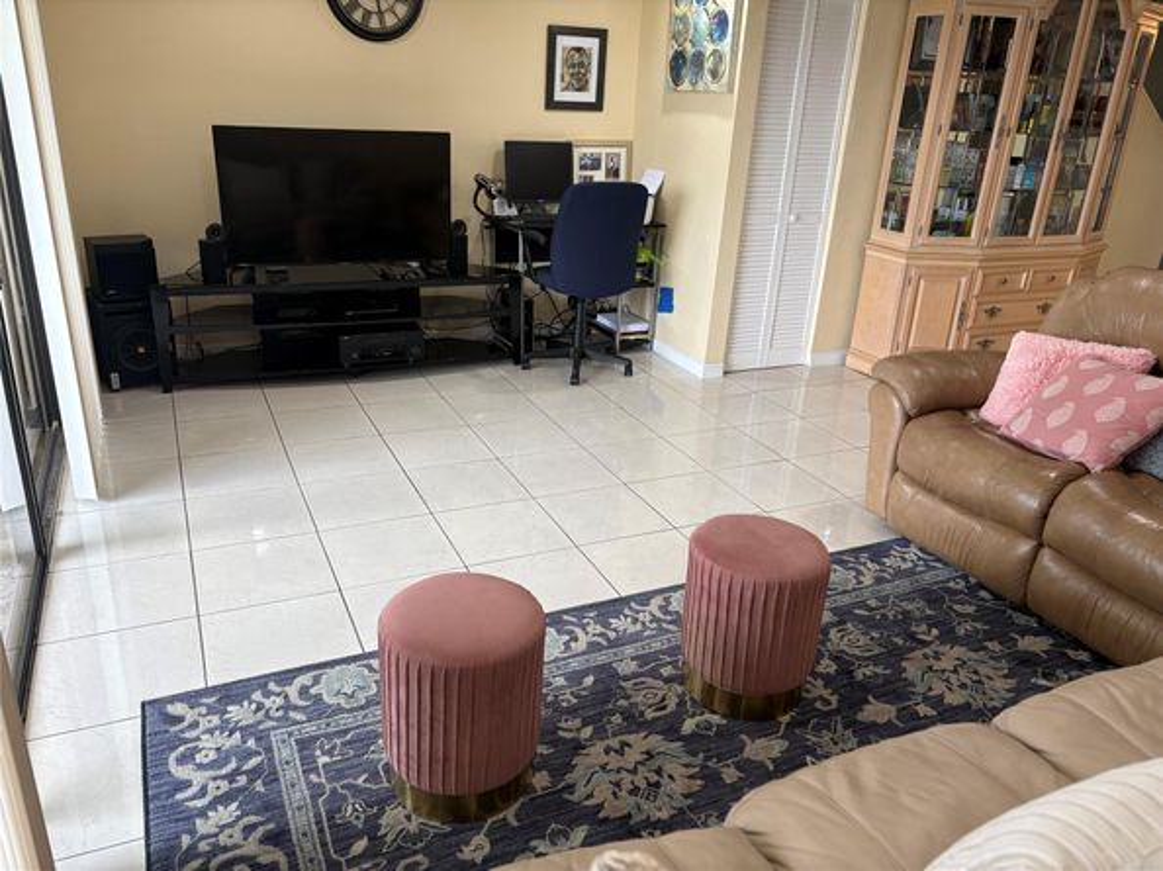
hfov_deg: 67.3
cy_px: 436
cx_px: 582
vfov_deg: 53.0
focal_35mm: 26
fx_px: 873
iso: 100
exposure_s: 1/120
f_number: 1.6
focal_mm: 5.96
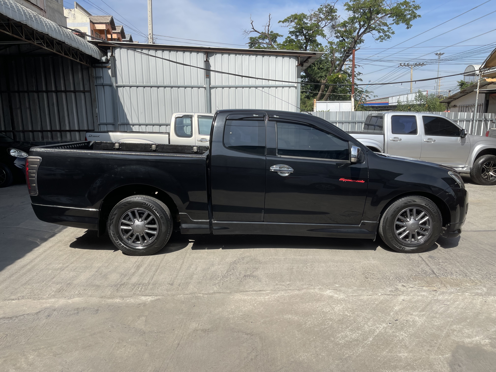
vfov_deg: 54.9
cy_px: 186
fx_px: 358
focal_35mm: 25
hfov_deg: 69.4
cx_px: 248
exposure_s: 1/3922
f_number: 1.6
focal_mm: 5.1
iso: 32
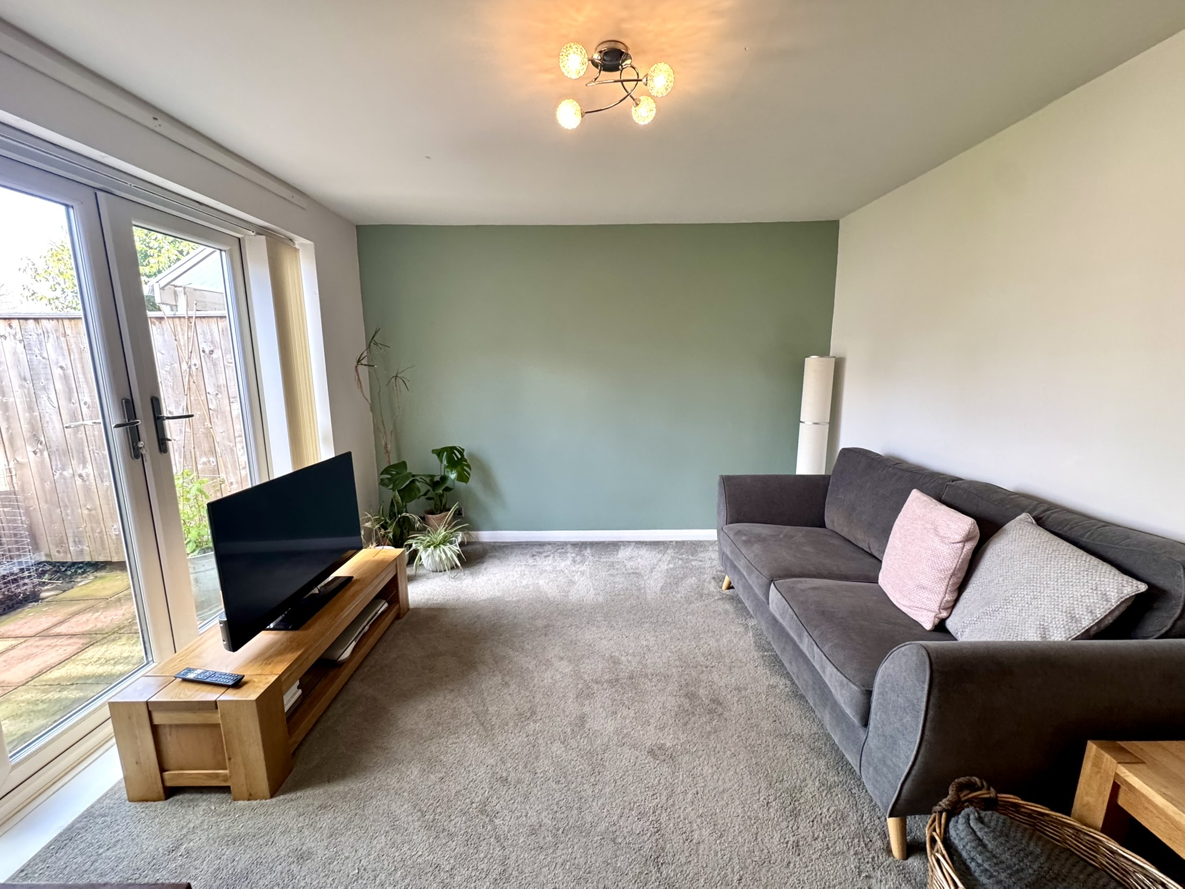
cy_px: 444
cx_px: 592
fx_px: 479
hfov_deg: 102.1
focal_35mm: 14
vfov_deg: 85.7
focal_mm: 2.22
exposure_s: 1/100
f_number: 2.2
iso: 250
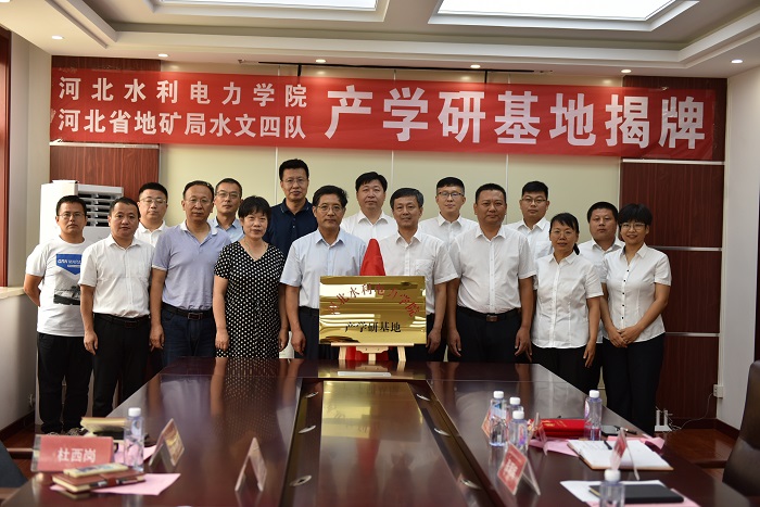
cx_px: 380
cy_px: 254
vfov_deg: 28.1
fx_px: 1013
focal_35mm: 48
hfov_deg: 41.1
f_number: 3.2
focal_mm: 48
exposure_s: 1/200
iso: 320
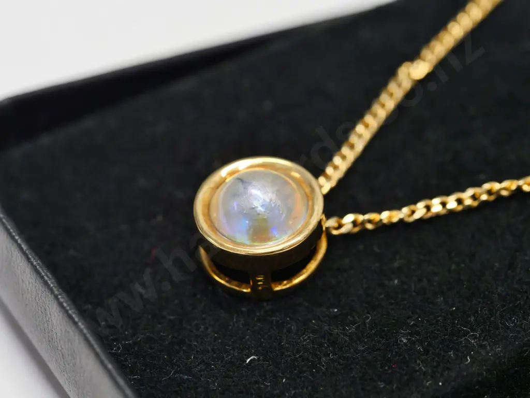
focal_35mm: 120
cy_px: 199
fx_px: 1837
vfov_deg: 12.3
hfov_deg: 16.4
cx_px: 265
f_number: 5
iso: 1600
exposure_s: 1/40
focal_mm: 60
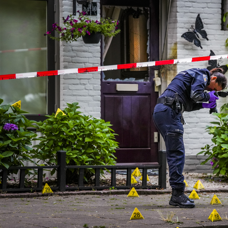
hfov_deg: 7.0
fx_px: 1848
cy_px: 114
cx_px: 187
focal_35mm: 248
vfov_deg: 7.1
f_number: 4.5
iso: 3200
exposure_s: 1/320
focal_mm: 176
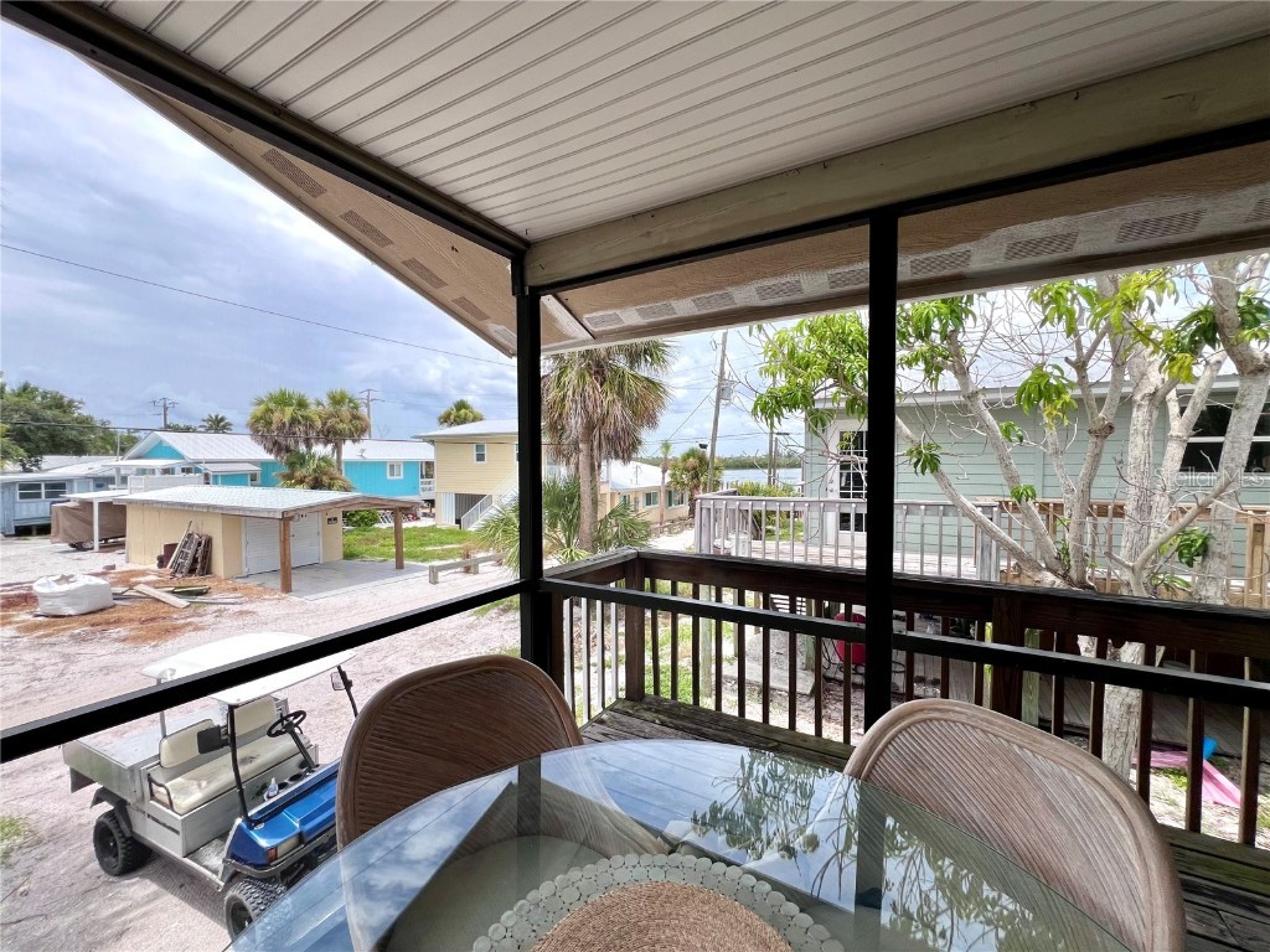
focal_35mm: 13
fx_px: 477
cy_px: 476
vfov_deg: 89.9
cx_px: 635
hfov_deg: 106.2
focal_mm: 1.57
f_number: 1.8
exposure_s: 1/664
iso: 32
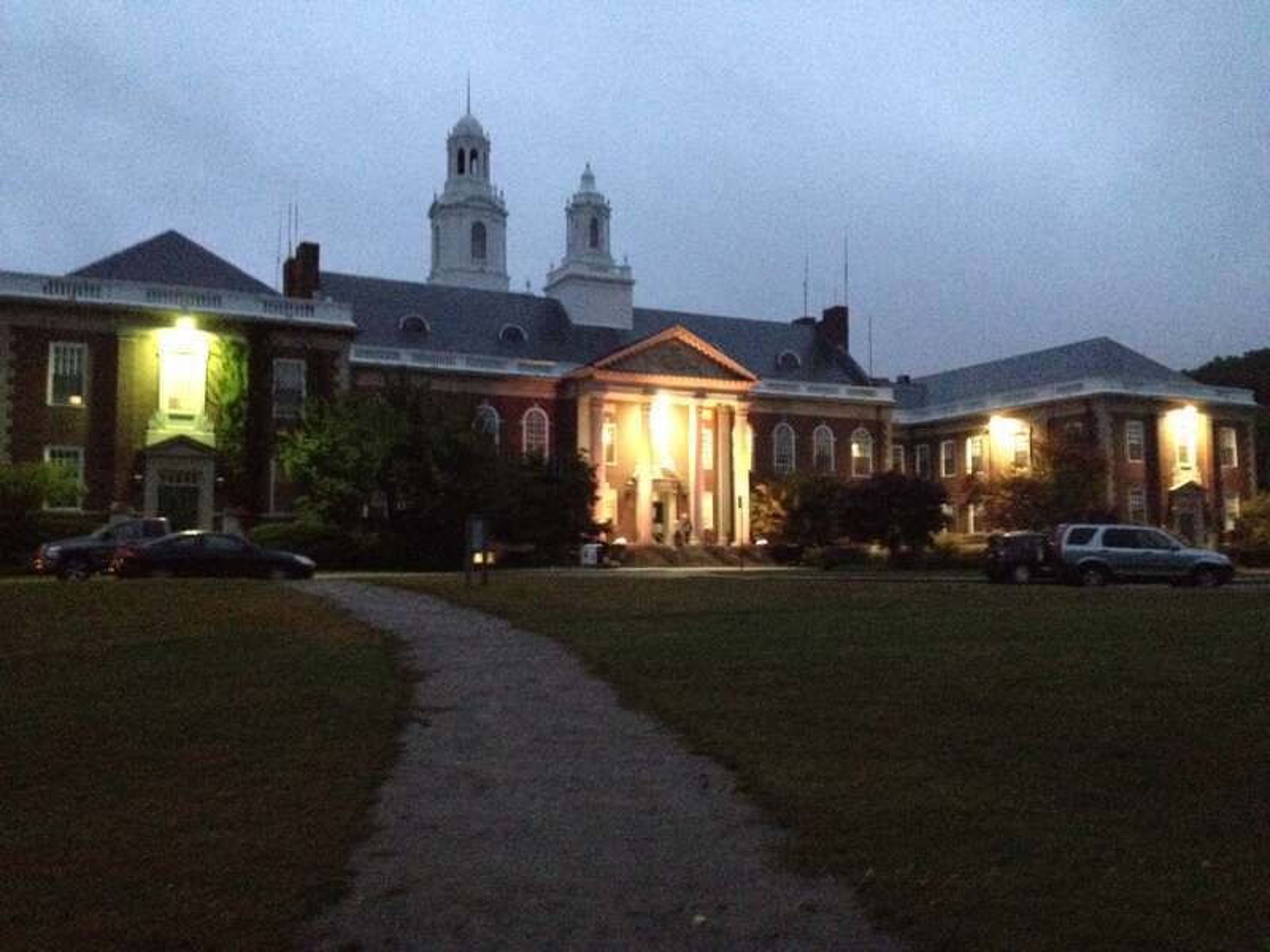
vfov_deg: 40.7
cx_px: 635
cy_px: 476
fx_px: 1284
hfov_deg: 52.6
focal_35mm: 35
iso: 800
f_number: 2.4
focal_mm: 4.28
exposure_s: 1/15
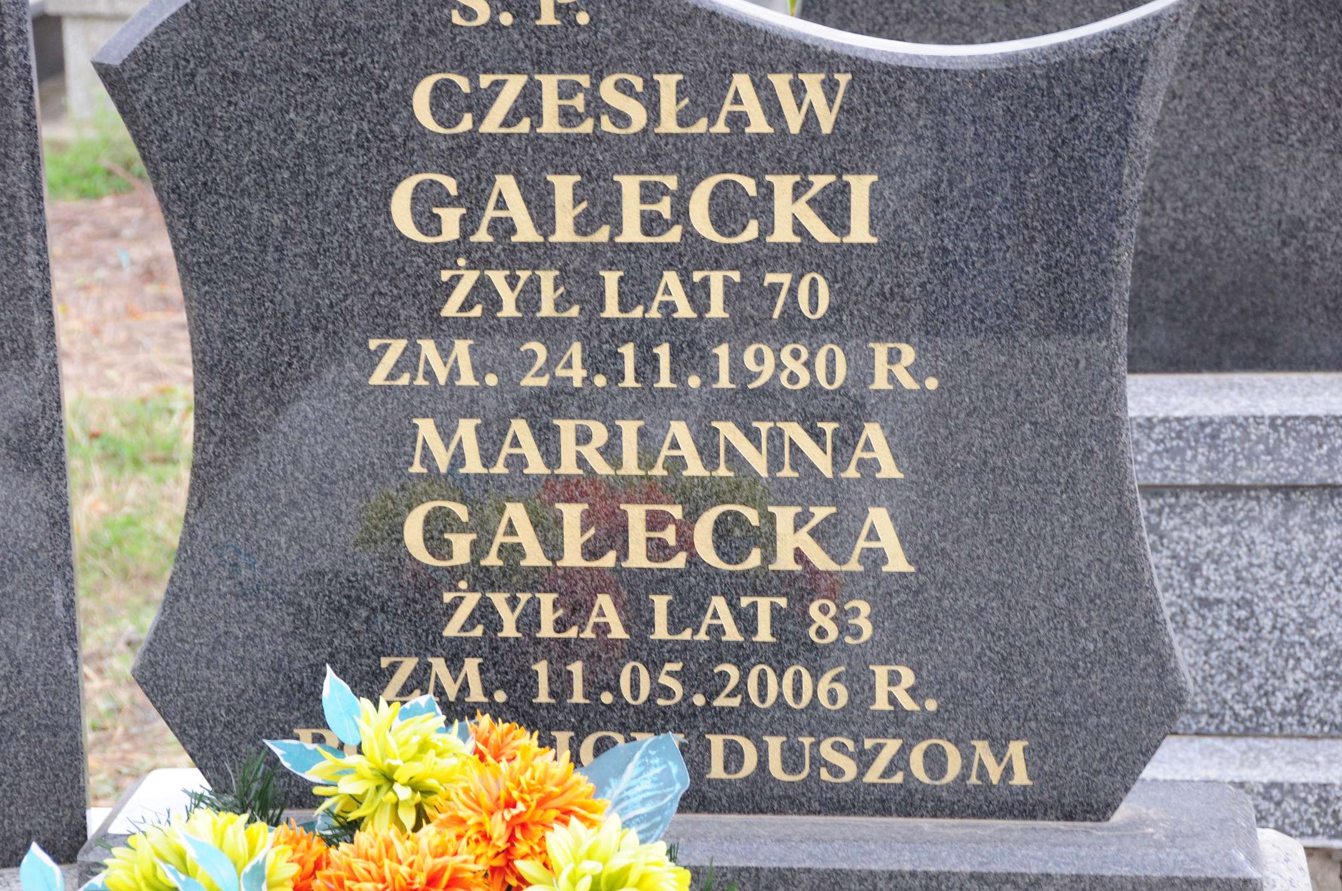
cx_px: 671
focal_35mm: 93
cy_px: 446
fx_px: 3463
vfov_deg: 14.7
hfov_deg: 21.9
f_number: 7.1
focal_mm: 62
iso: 640
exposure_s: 1/80
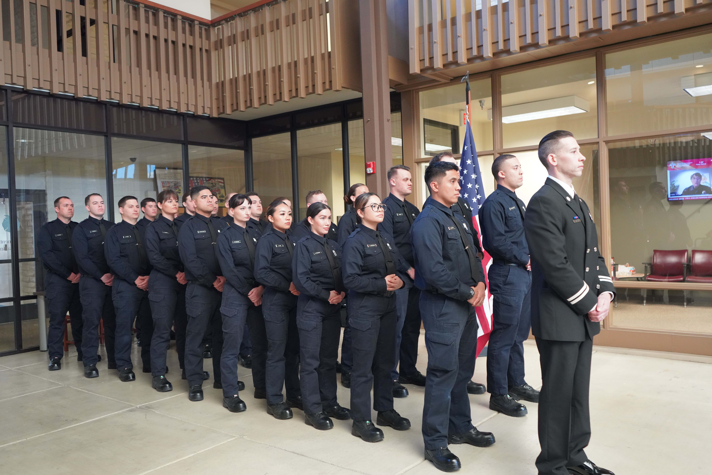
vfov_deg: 45.0
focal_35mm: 29
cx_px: 356
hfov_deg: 63.7
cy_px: 238
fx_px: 574
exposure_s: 1/160
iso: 4000
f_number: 4
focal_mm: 29
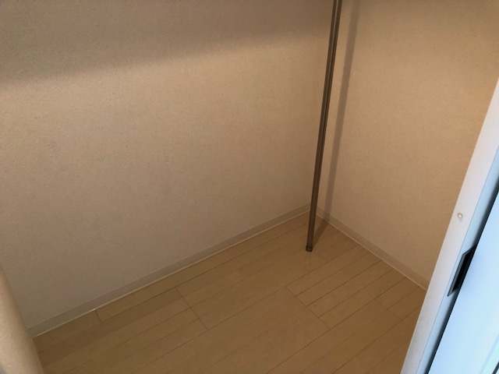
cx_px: 250
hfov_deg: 63.4
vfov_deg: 49.7
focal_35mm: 28
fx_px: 404
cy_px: 187
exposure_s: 1/25
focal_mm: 3.99
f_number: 1.8
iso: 40
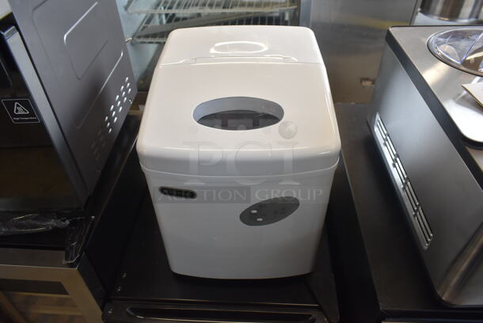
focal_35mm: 27
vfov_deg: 48.0
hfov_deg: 67.3
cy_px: 162
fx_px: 363
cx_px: 242
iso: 640
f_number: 5.6
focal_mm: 18
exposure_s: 1/60
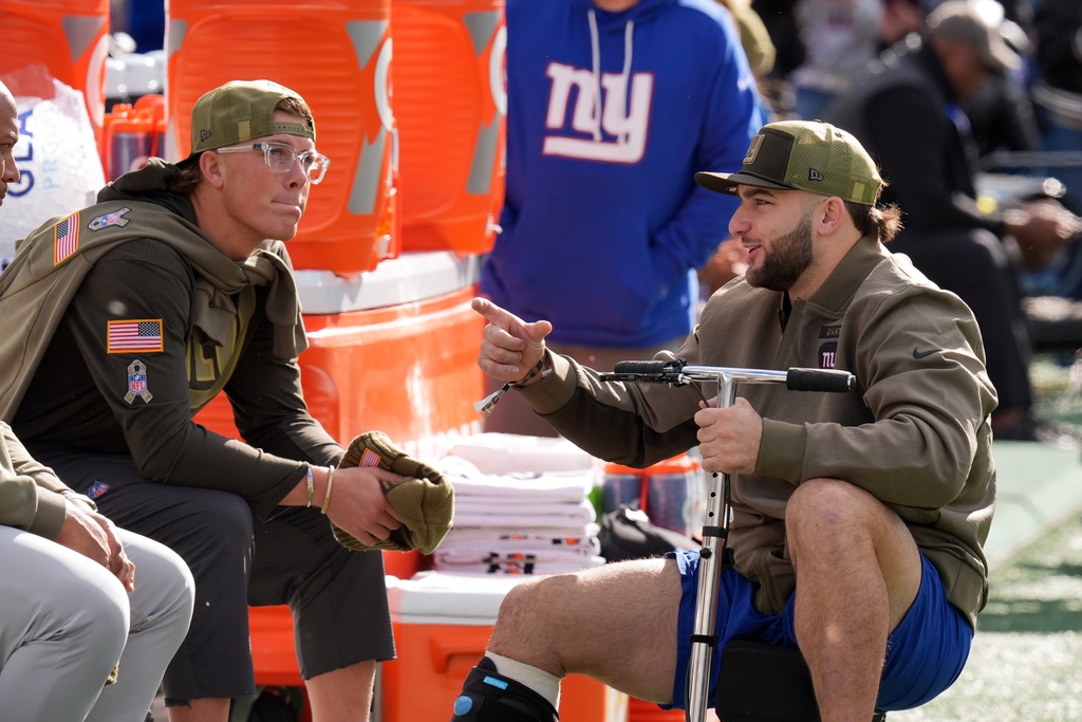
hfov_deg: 5.2
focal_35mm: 400
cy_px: 361
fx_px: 12023
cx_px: 541
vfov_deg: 3.4
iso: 400
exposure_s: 1/500
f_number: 8
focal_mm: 400
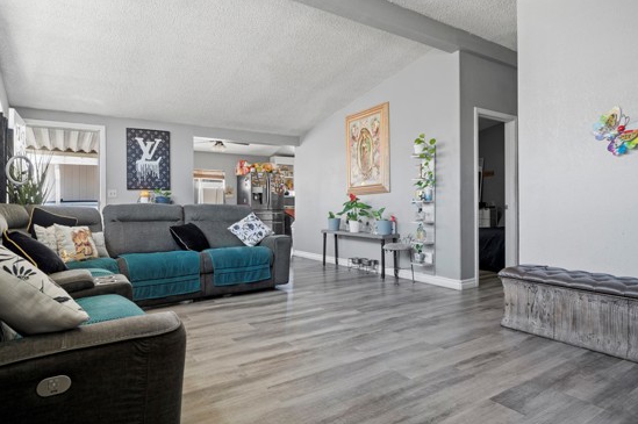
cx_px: 315
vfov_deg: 59.4
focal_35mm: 21
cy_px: 208
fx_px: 372
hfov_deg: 81.3
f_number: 7.1
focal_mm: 18
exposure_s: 1/2
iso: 250
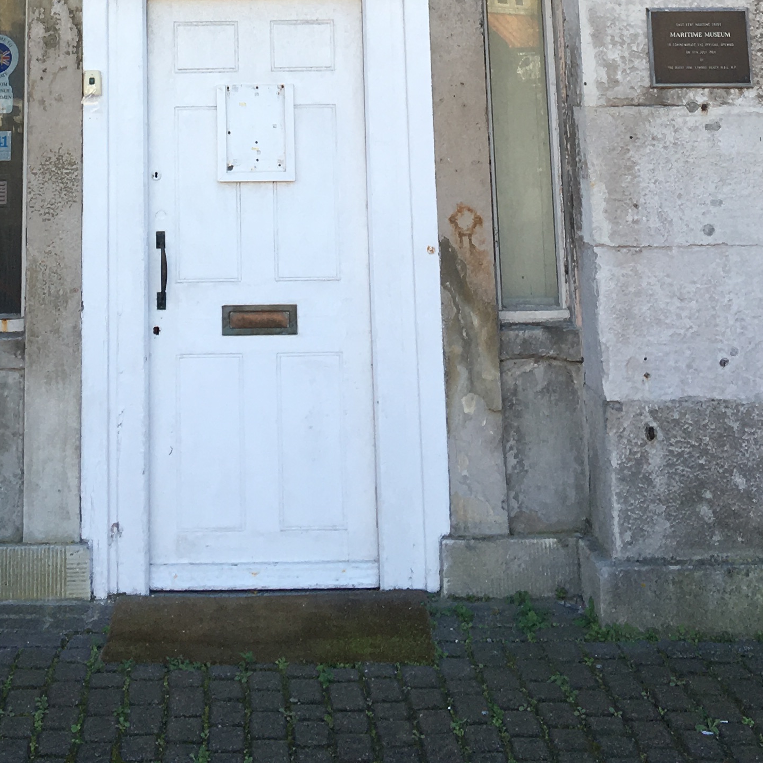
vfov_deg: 21.1
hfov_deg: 23.9
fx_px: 1795
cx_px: 250
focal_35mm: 72
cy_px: -308
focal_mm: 4.15
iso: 25
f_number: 2.2
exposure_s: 1/366
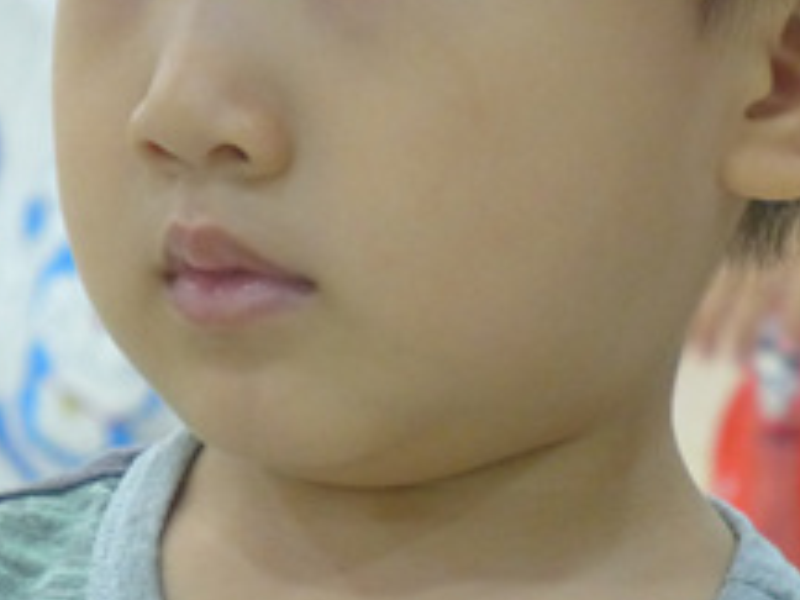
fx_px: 5131
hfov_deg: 8.9
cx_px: 474
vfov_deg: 6.7
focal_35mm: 222
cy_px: -56
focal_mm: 14.7
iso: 640
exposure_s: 1/200
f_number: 2.2
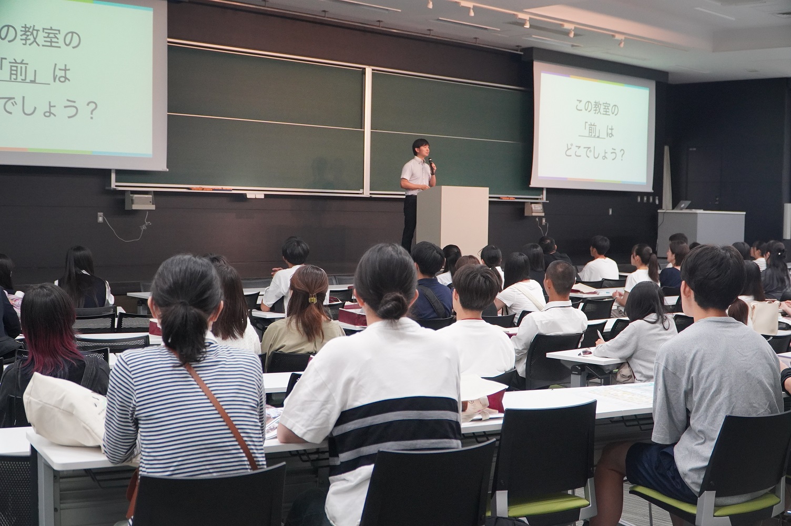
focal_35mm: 44
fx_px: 955
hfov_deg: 45.0
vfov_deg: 30.8
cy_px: 263
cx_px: 396
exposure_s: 1/160
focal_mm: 29
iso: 2000
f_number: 4
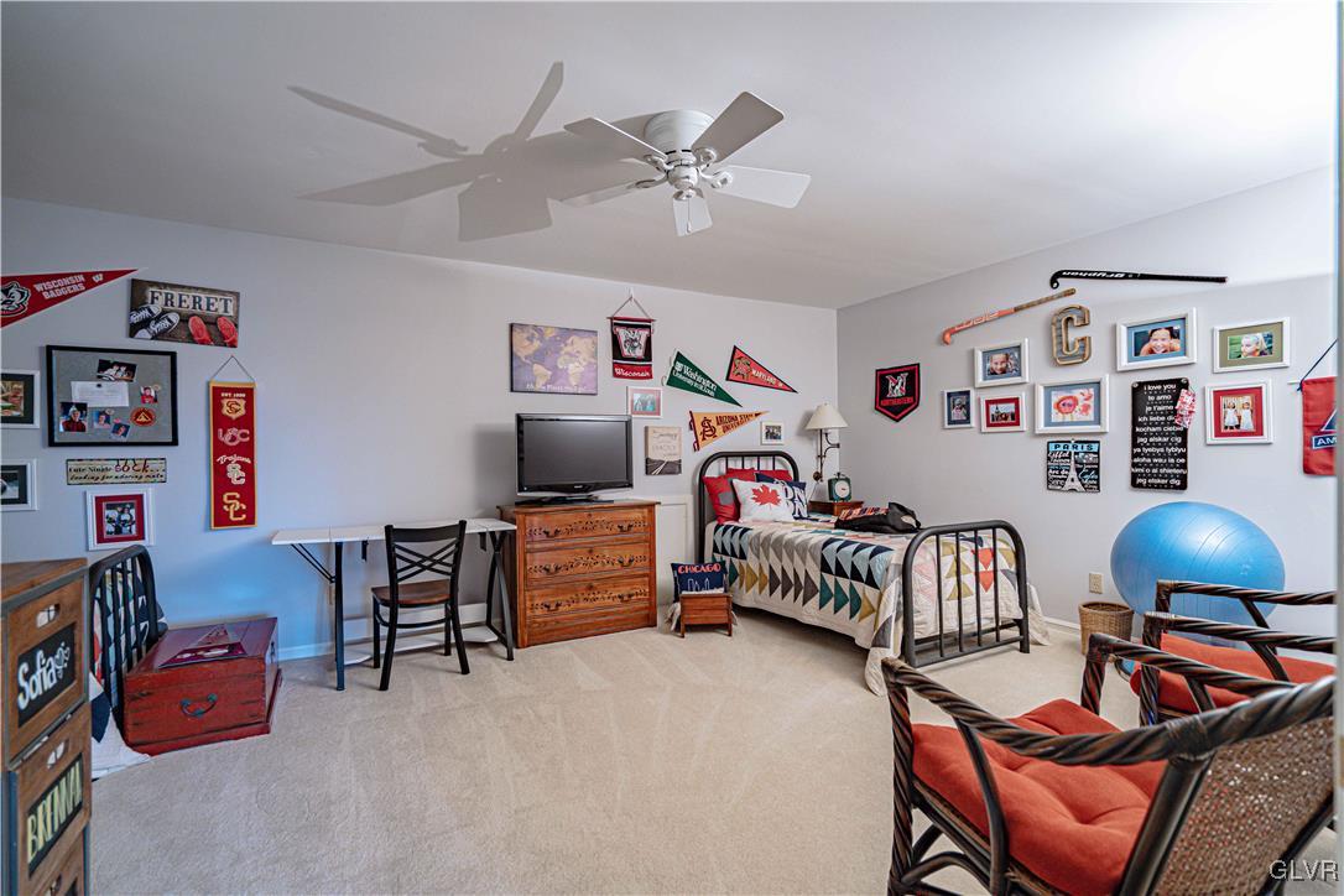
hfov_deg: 96.7
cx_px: 672
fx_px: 597
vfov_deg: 73.7
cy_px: 448
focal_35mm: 16
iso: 800
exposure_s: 1/160
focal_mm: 16
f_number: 4
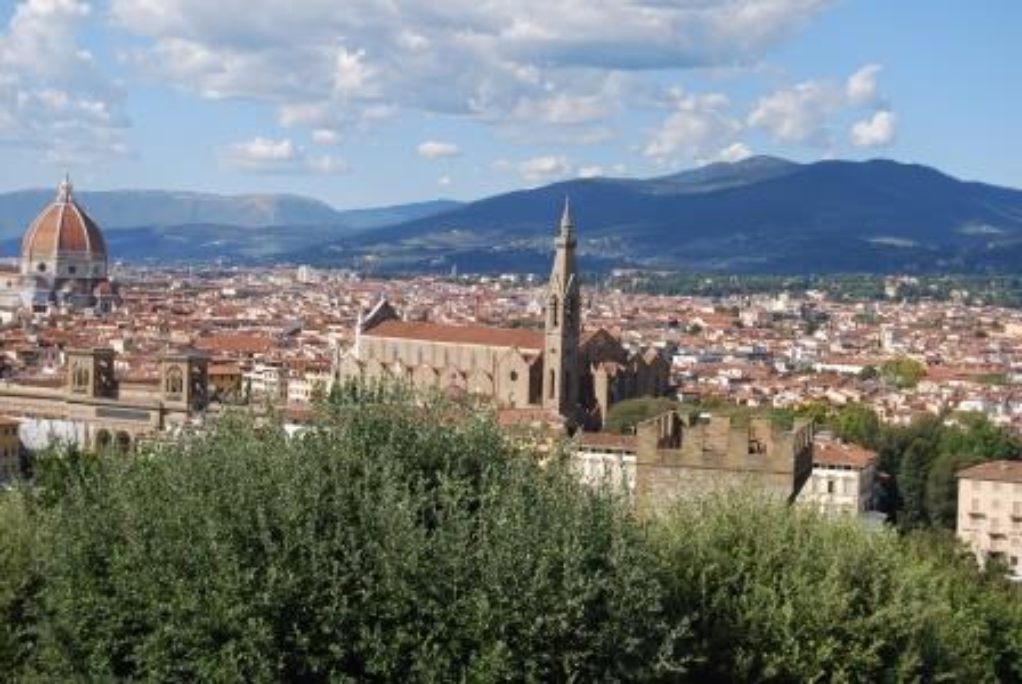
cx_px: 511
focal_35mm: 68
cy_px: 342
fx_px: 1919
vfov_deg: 20.2
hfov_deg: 29.8
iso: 100
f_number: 8
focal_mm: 45
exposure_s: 1/250
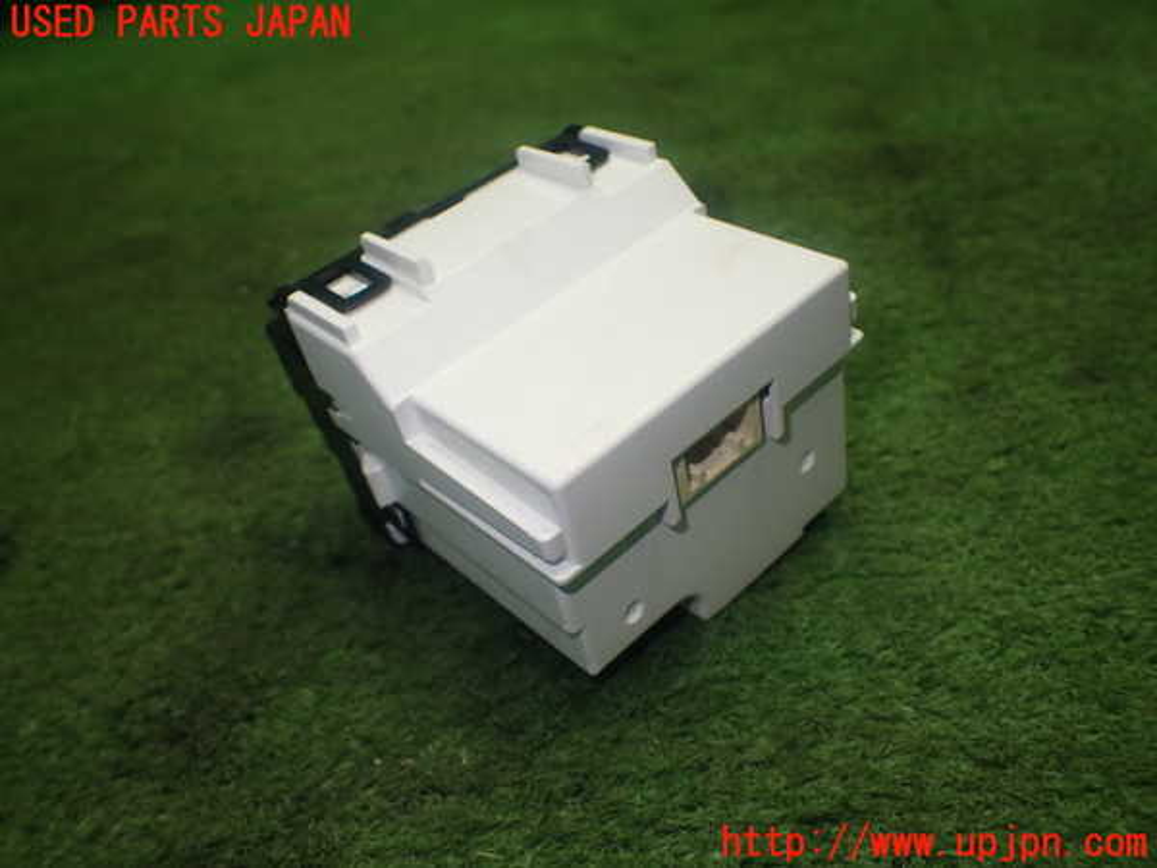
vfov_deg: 46.8
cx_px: 578
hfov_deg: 60.0
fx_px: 1003
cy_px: 434
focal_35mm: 30
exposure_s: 1/125
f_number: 2.3
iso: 200
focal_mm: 5.4
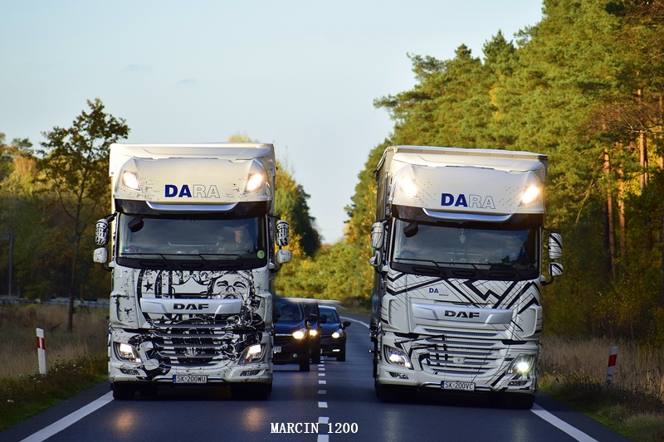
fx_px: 6362
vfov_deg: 4.0
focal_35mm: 345
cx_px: 332
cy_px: 221
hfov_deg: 6.0
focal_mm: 230
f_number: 7.1
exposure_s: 1/640
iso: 400
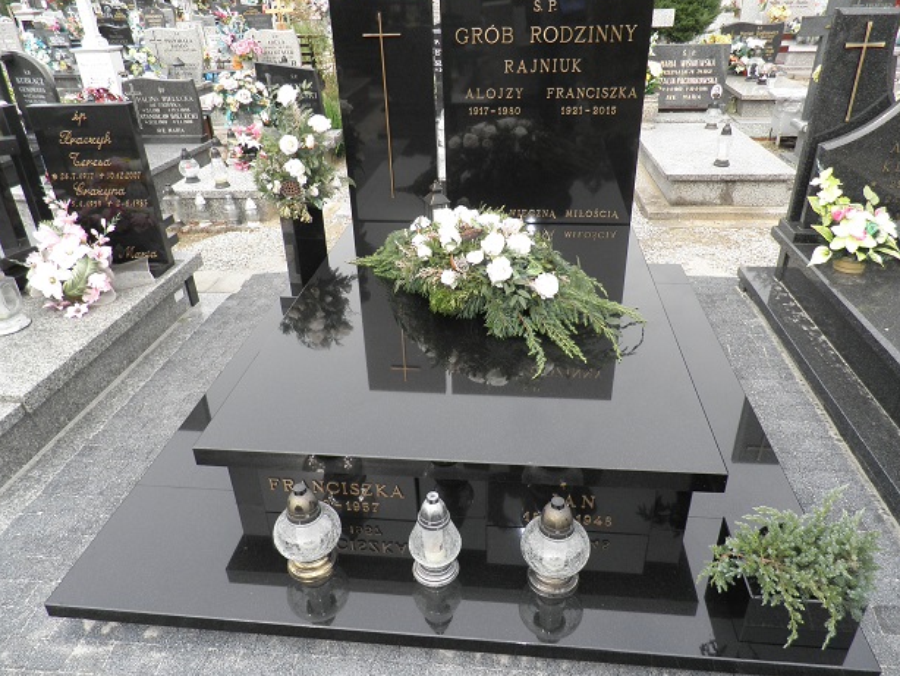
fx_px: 650
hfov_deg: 69.4
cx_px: 459
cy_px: 334
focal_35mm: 25
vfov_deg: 54.9
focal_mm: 4.3
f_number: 3.3
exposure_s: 1/250
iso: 64
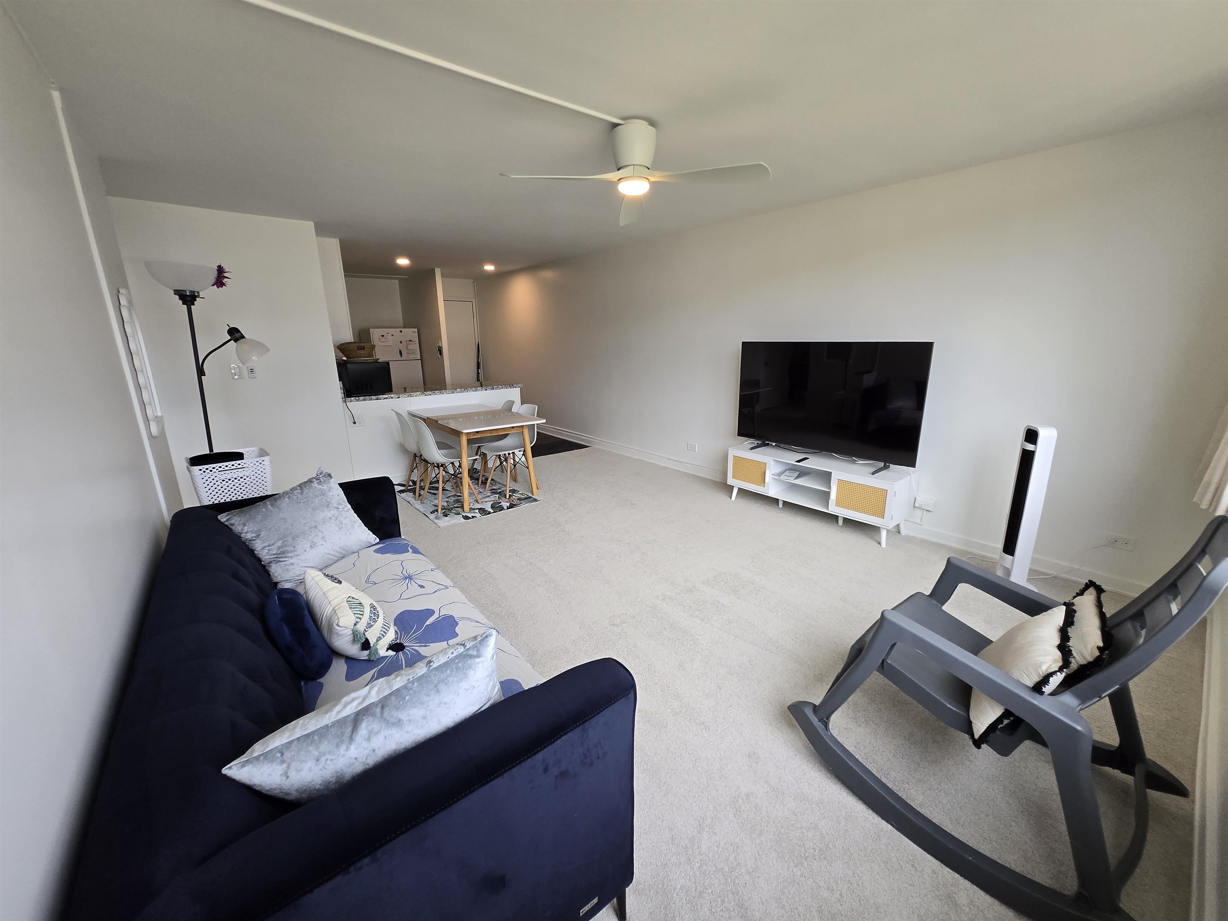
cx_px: 614
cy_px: 460
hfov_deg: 106.2
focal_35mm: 13
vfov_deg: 89.9
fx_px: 461
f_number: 2.2
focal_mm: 1.7
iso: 64
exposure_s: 1/60
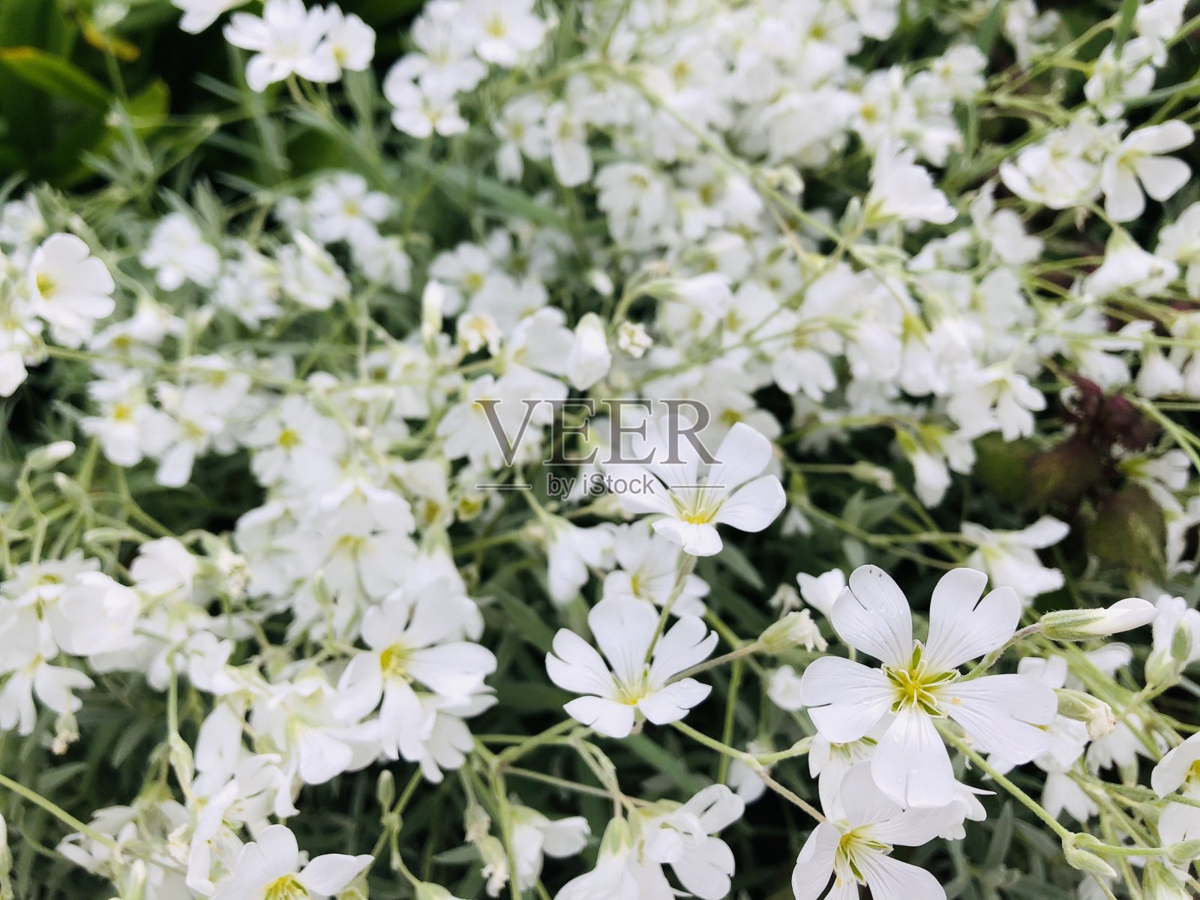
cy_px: 450
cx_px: 600
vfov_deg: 49.7
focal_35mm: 28
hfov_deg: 63.4
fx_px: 971
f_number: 1.8
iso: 20
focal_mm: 4
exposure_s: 1/163
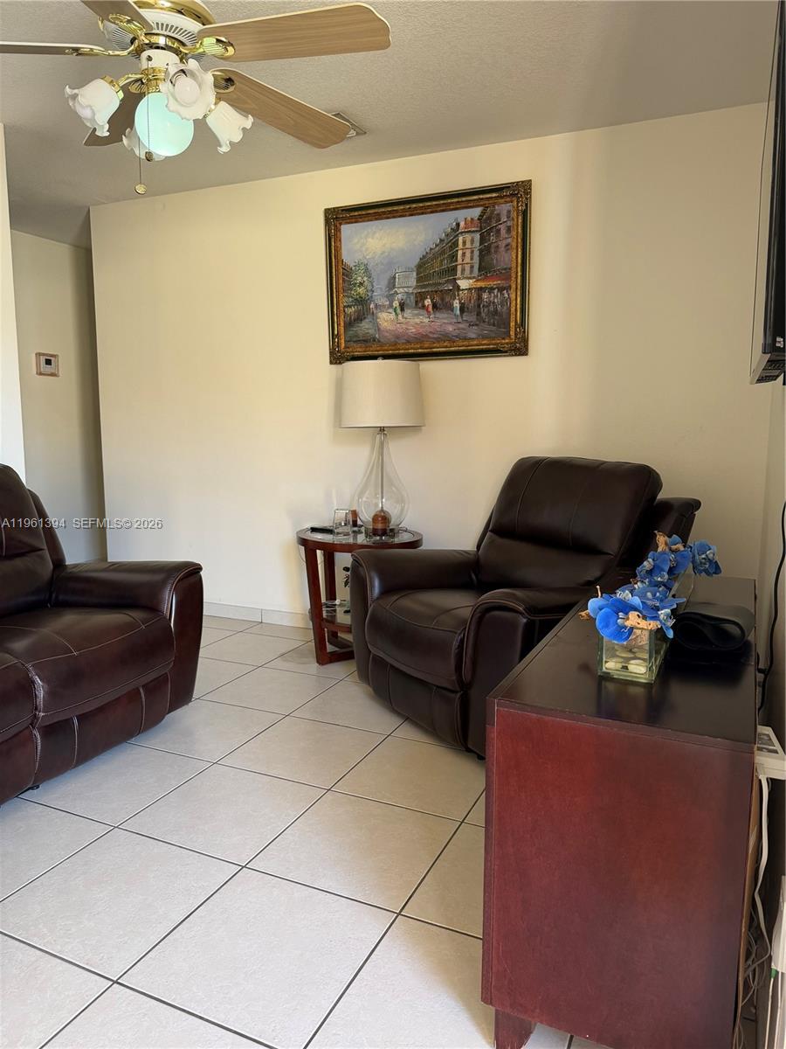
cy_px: 524
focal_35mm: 24
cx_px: 393
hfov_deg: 56.8
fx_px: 727
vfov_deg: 71.6
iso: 200
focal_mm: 6.76
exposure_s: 1/93
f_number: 1.78
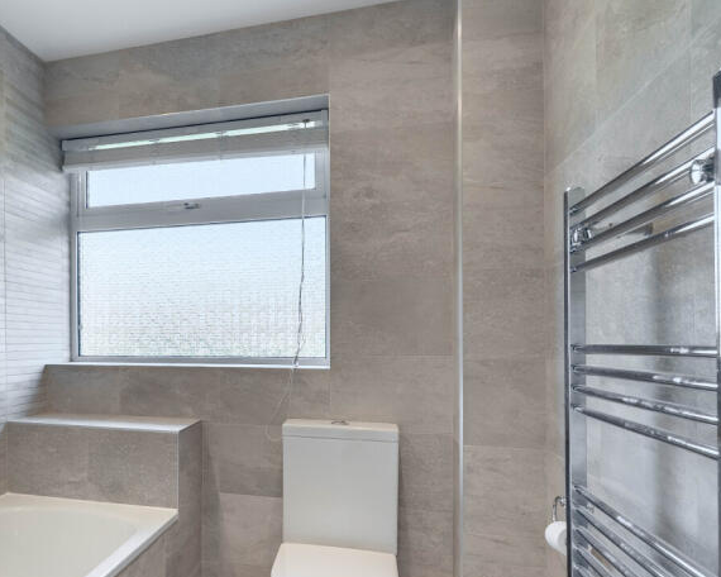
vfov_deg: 51.5
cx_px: 180
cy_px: 340
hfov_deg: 59.2
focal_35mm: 28
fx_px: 594
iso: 320
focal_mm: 16.5
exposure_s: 1/400
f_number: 8
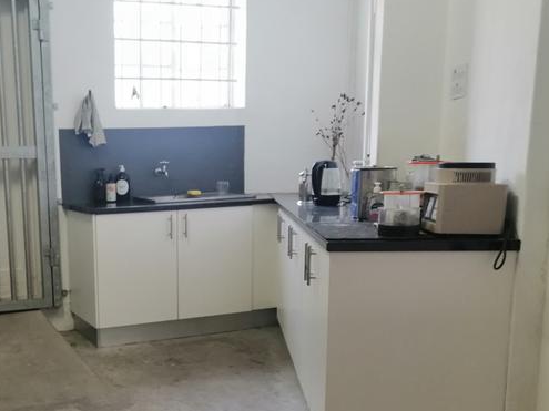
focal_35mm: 42
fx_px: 666
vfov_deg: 33.9
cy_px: 290
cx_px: 116
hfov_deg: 42.9
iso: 200
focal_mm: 3.96
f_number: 1.8
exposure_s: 1/33.3
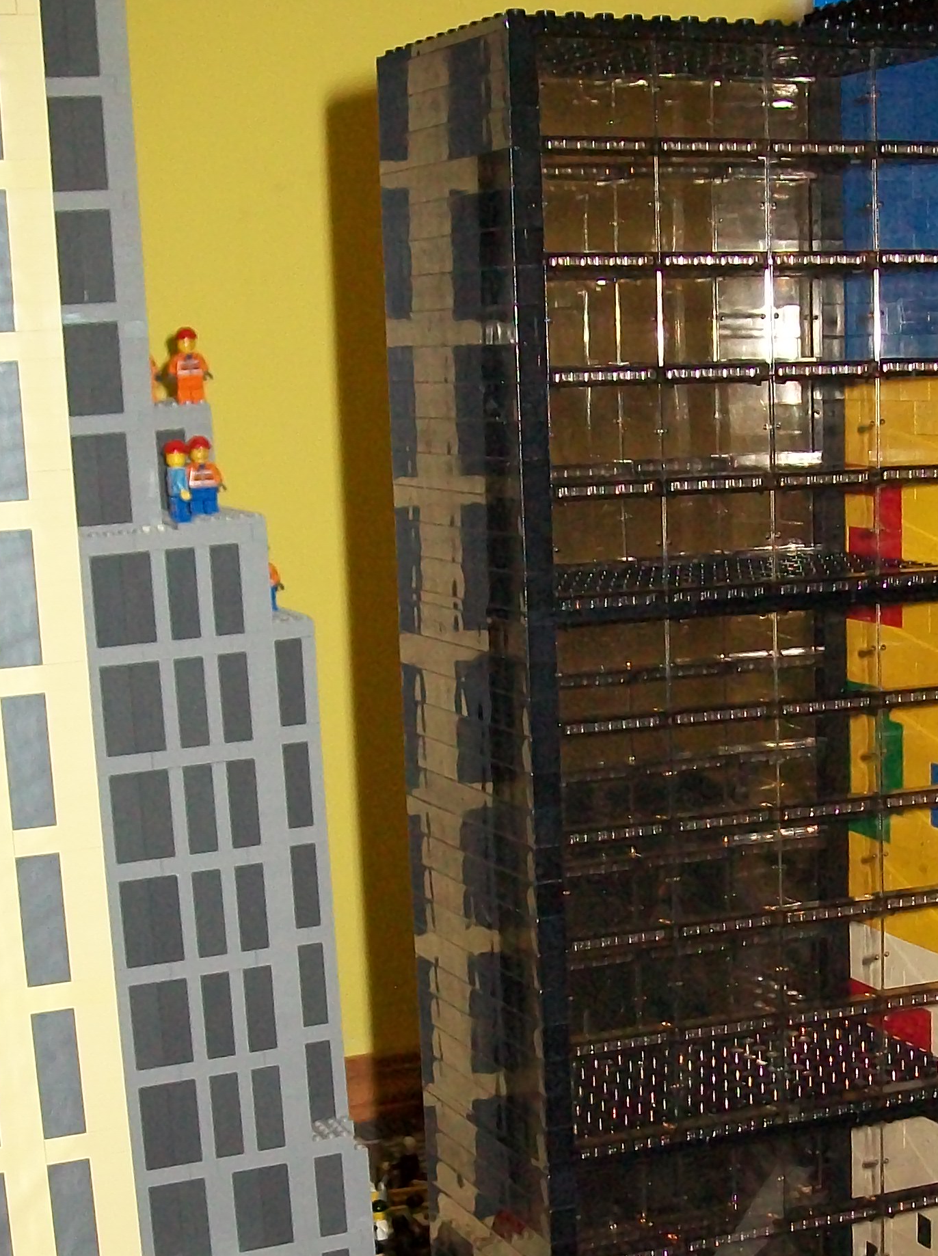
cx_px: 766
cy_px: 967
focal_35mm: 68
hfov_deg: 21.3
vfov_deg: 28.1
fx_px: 2464
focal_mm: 6
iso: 160
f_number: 2.7
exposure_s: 1/60
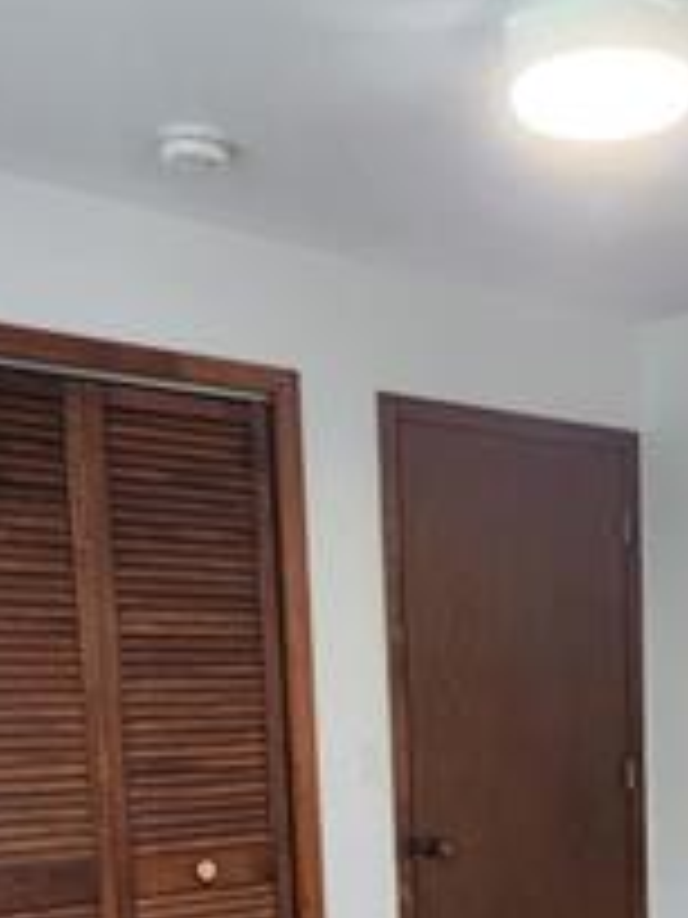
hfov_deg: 28.5
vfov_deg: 36.1
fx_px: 1299
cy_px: 860
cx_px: 625
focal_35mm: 49
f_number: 2.2
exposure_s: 1/40
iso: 400
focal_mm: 2.2
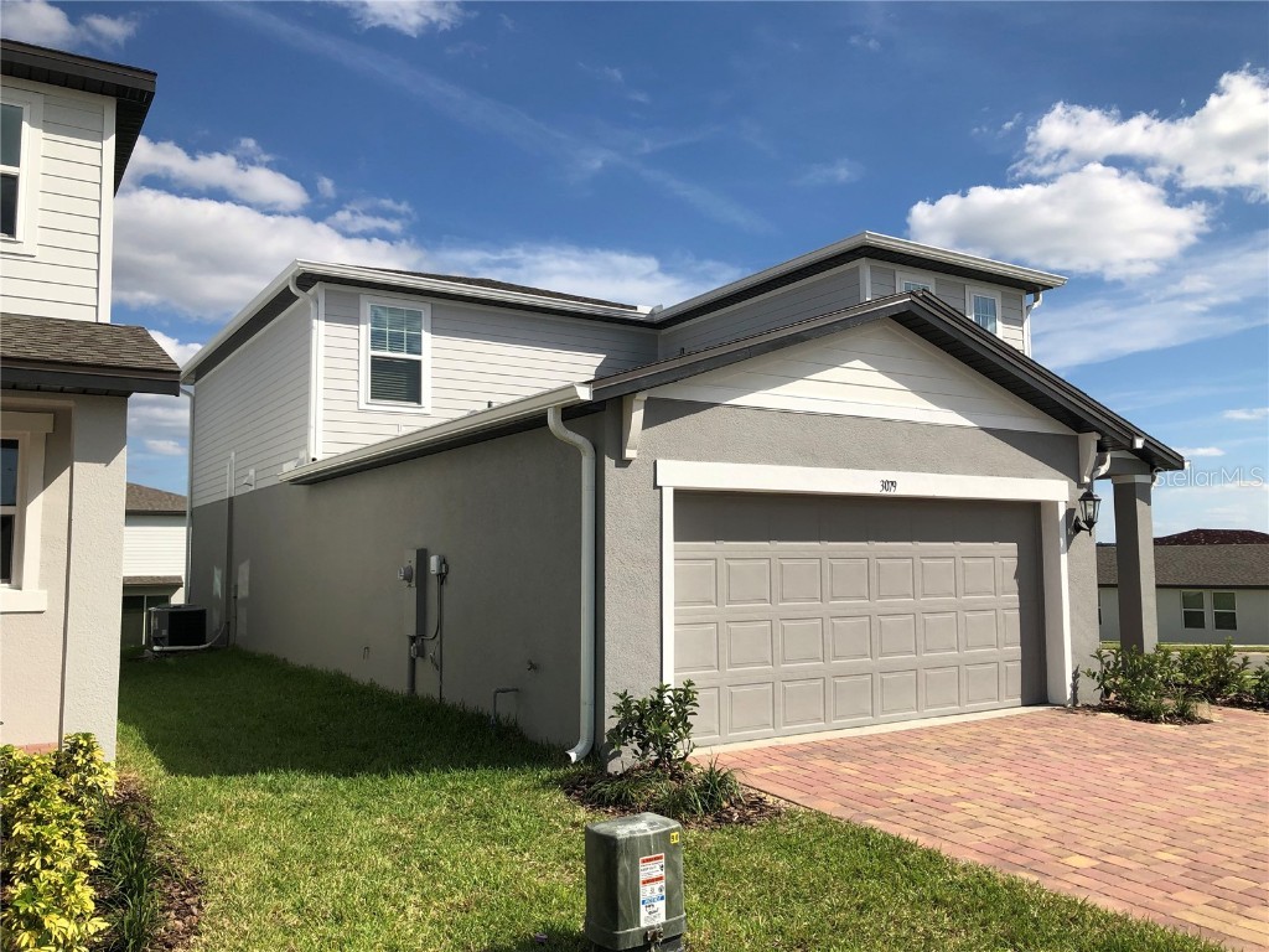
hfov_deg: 63.4
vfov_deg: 49.7
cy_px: 476
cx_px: 634
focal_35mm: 28
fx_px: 1026
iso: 20
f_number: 1.8
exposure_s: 1/3040
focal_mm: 3.99
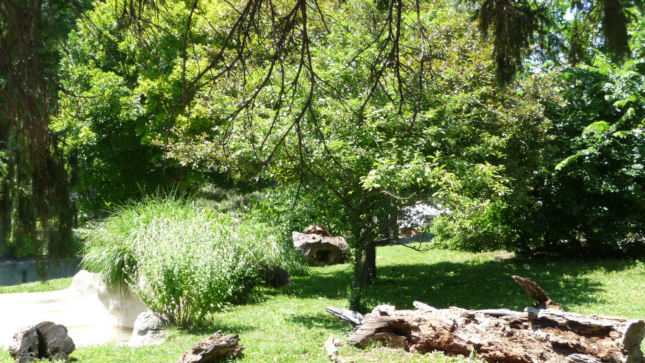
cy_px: 215
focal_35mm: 60
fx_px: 1026
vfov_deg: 20.0
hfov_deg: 34.9
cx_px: 322
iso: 100
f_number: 4.3
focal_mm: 9.3
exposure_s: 1/125
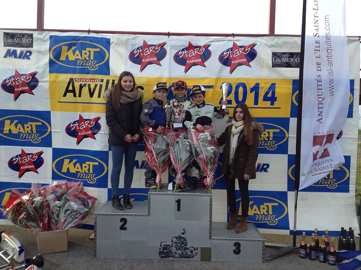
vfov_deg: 42.8
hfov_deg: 55.4
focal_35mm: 33
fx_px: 344
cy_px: 135
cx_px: 180
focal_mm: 3.3
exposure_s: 1/173
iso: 32
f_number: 2.4
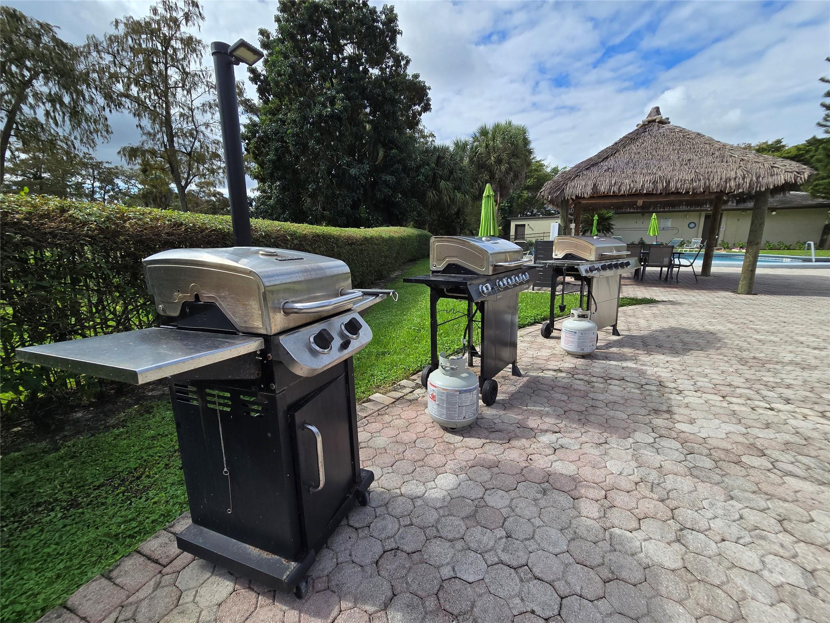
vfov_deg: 89.9
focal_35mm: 13
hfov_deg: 106.2
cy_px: 312
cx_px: 415
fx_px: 312
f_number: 2.2
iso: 50
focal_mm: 2.2
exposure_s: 1/2000
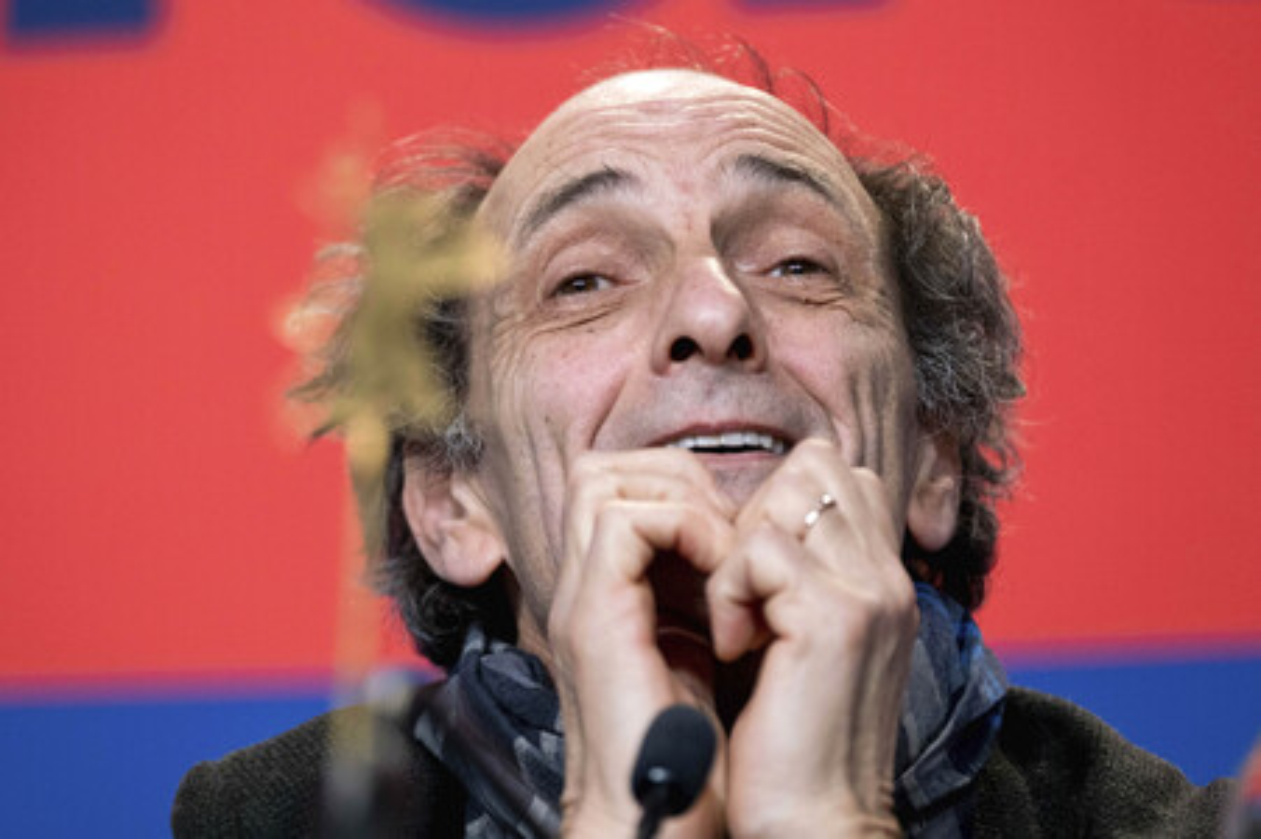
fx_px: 6510
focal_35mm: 186
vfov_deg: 7.4
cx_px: 630
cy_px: 420
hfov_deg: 11.1
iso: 2000
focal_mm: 124.3
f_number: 2.8
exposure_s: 1/280
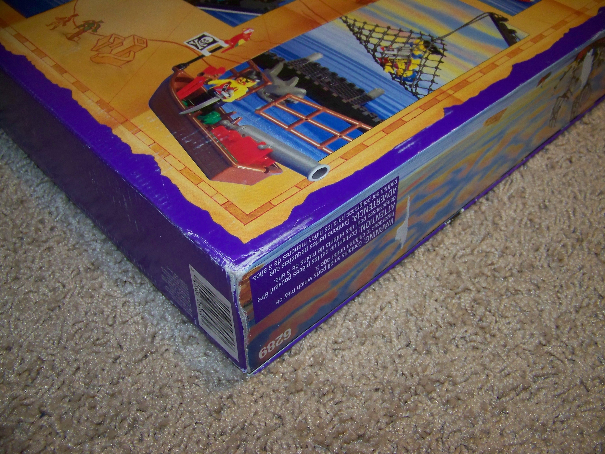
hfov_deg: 51.4
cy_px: 227
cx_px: 302
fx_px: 629
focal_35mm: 36
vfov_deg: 39.7
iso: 200
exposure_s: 1/30
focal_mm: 5.85
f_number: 2.8
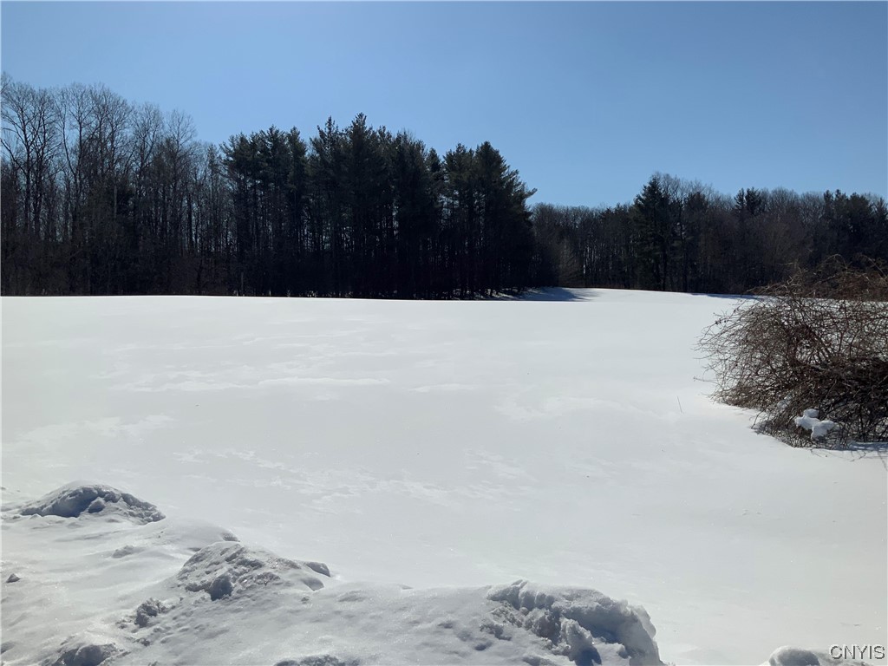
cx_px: 444
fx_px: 744
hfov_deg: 61.7
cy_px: 333
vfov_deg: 48.2
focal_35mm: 29
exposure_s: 1/12658
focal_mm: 3
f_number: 1.8
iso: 25
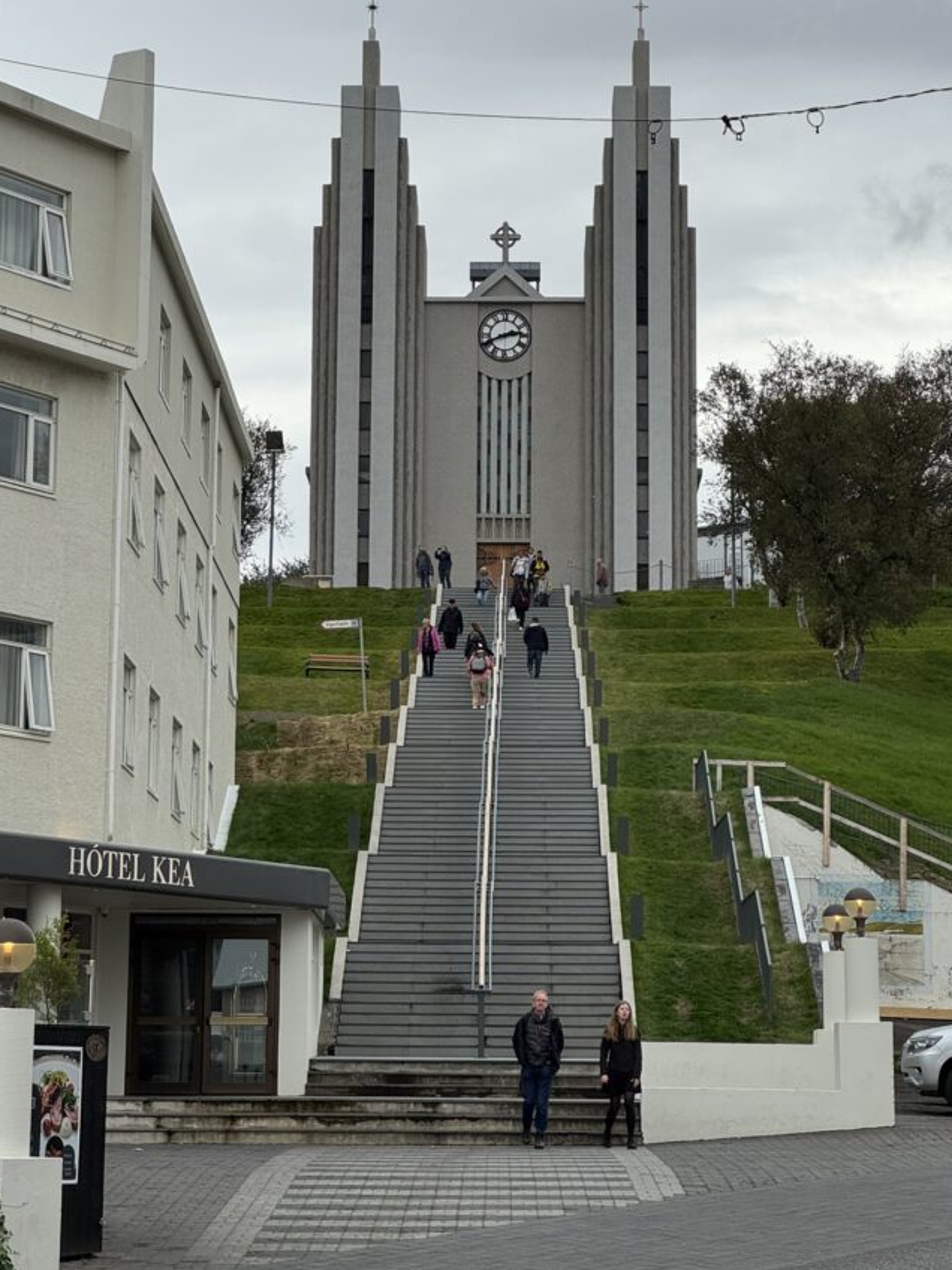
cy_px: 544
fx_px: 3410
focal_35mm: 93
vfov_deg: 21.1
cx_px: 458
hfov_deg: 15.9
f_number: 2.8
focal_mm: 9
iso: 25
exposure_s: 1/362
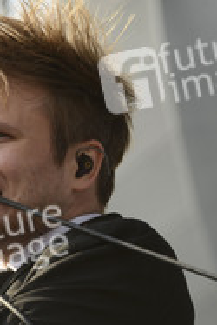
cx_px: 30
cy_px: 334
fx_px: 2987
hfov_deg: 4.2
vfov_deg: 6.2
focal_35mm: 331
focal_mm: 155
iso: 160
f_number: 7.1
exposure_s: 1/400
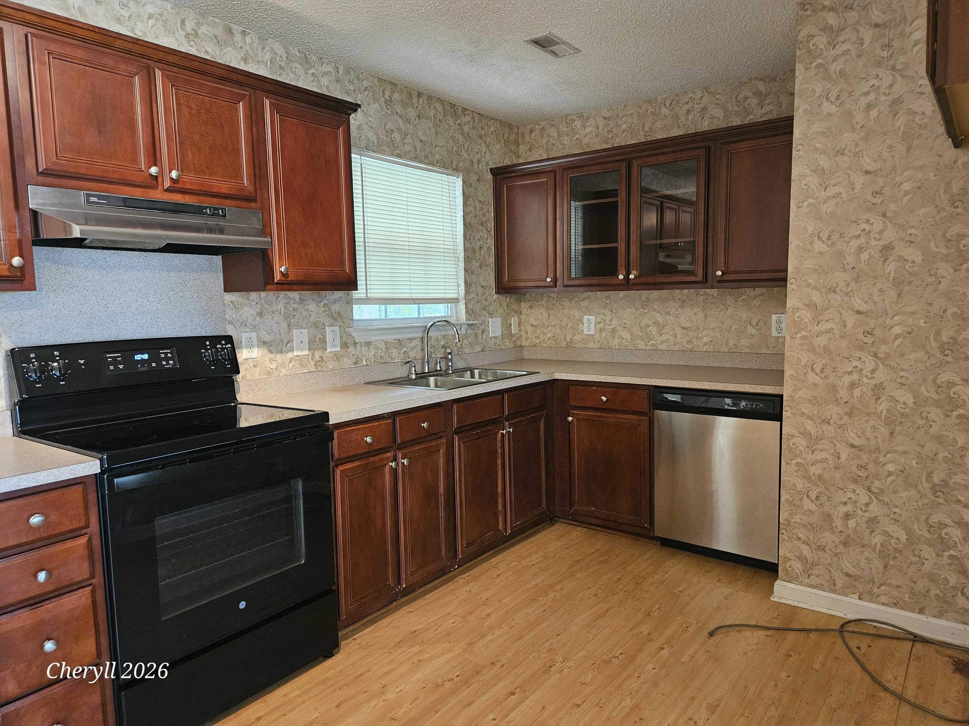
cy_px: 363
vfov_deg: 58.9
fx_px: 644
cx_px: 484
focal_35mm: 23
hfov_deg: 73.9
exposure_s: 1/60
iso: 800
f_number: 1.8
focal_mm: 5.4
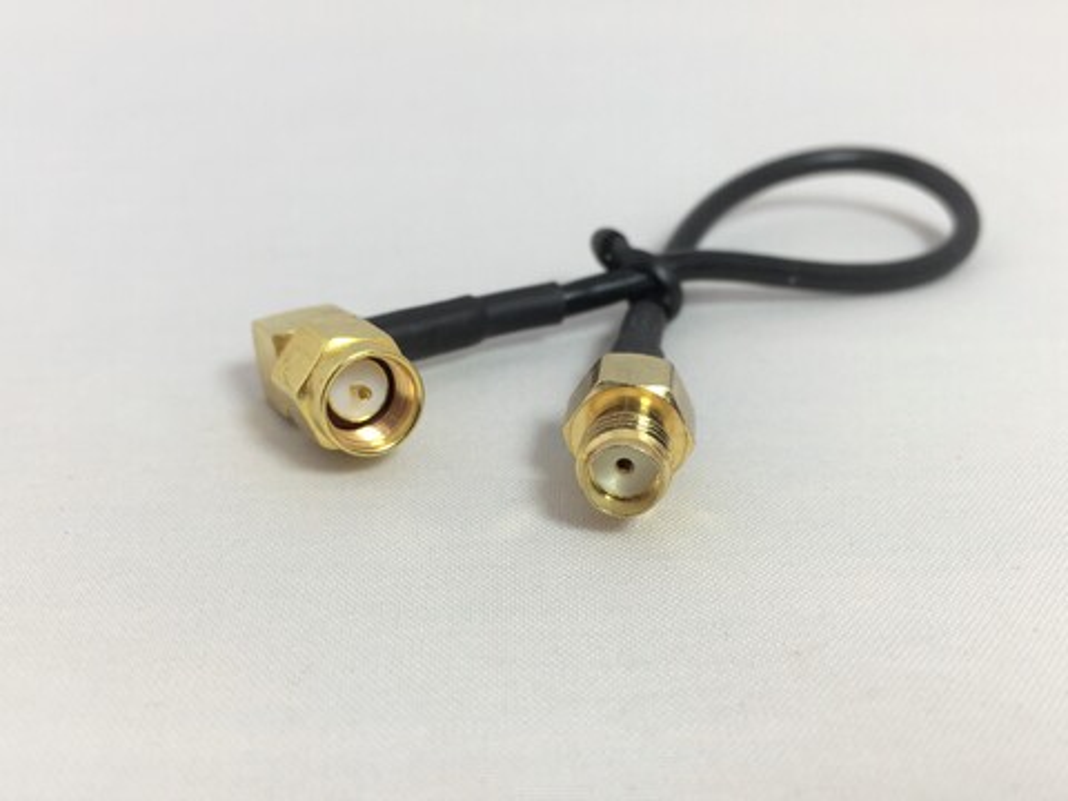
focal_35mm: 29
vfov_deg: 48.2
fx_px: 895
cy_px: 400
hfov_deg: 61.7
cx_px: 534
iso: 25
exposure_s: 1/100
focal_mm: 4.15
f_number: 2.2
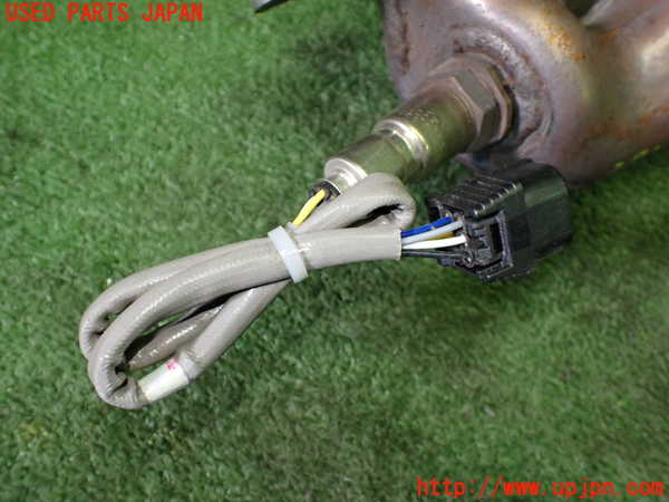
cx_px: 334
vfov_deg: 46.8
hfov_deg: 60.0
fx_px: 580
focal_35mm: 30
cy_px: 251
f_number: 2.3
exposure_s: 1/125
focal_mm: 5.4
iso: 400
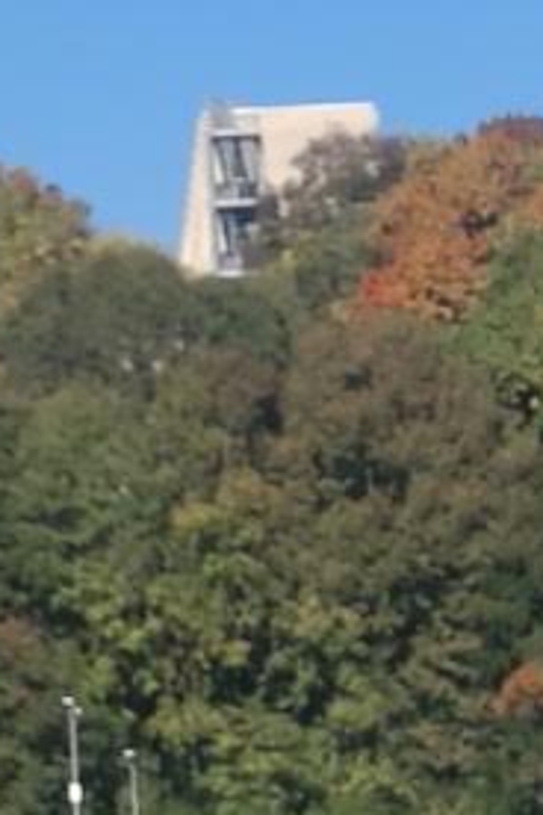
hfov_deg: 11.8
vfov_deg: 19.4
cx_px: -552
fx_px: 2353
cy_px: 165
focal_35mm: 104
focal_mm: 4.04
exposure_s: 1/1028
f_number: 2
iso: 50
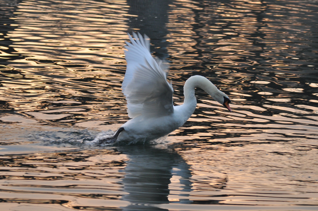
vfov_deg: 6.1
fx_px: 1985
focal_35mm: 225
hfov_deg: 9.2
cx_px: 159
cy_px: 106
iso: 800
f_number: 5
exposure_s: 1/250
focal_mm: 150
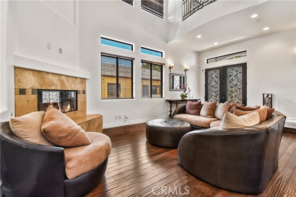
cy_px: 98
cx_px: 148
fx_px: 123
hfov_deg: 100.4
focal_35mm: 15
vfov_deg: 77.3
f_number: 8
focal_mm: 10
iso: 800
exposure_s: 1/25
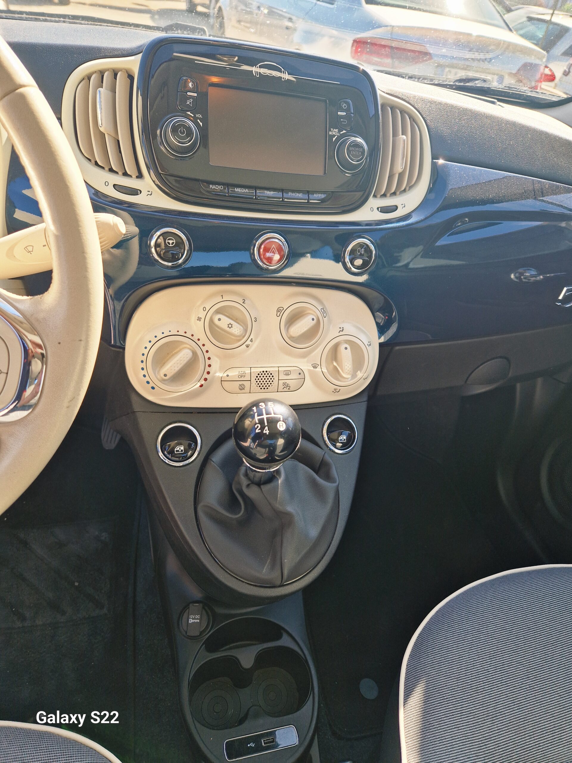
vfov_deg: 73.9
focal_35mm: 23
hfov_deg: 58.9
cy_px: 382
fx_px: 507
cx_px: 286
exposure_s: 1/210
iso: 50
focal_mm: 5.4
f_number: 1.8
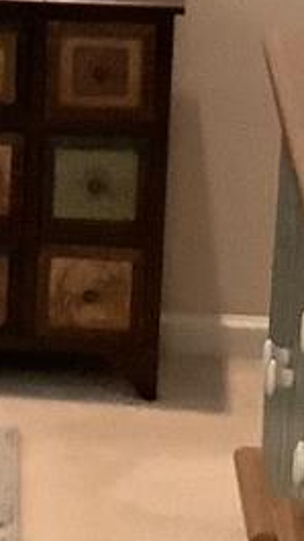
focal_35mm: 191
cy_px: 46
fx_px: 2738
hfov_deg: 6.2
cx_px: -214
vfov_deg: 11.2
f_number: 2.4
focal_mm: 3.3
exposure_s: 1/40
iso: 400
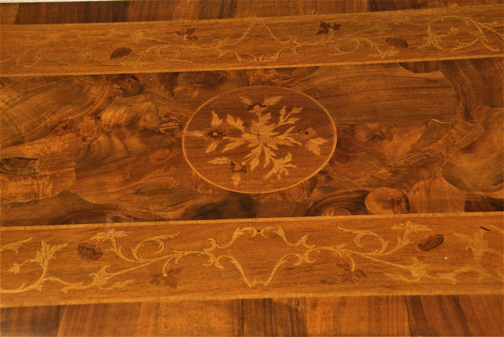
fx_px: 946
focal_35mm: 68
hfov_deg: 29.8
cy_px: 168
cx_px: 252
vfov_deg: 20.2
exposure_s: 1/80
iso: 100
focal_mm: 45
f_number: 5.6
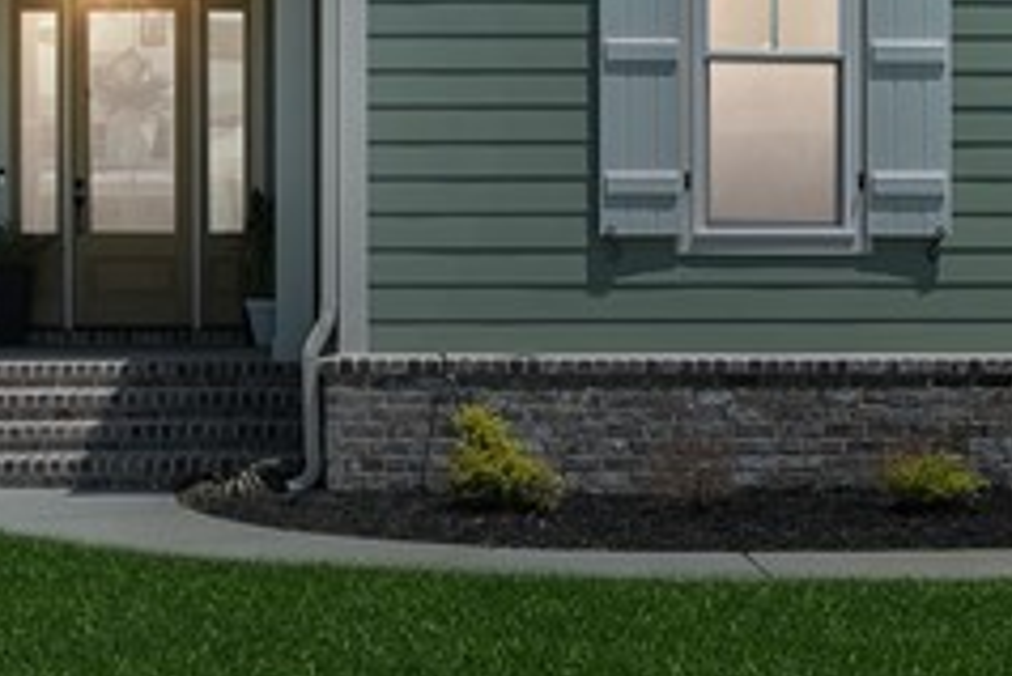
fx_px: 2053
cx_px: 372
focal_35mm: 73
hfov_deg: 27.6
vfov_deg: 18.7
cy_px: 293
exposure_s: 1/1000
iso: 320
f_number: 5
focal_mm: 16
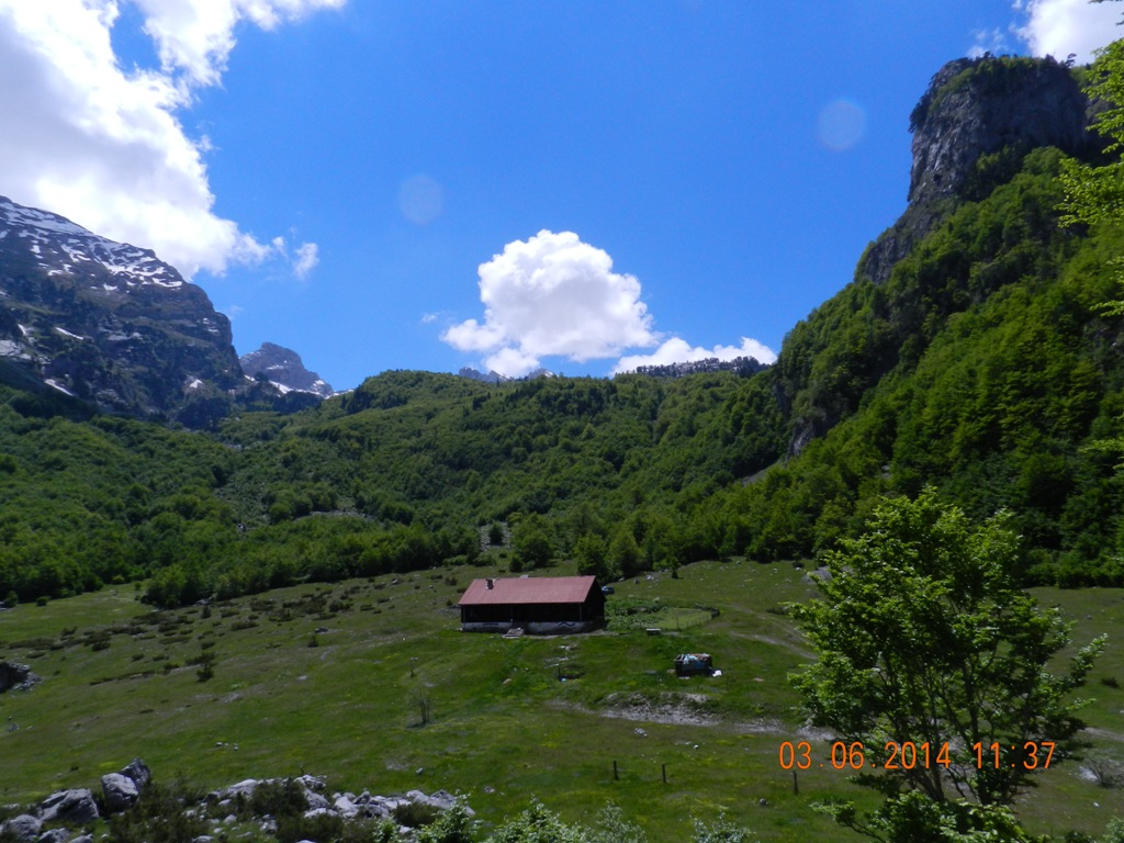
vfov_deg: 58.9
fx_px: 747
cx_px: 562
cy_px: 422
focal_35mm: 23
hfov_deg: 73.9
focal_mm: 4
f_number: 5.6
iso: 160
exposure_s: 1/1000
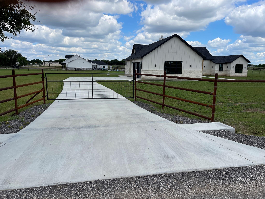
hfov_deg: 67.3
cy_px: 100
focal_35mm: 26
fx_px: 199
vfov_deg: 53.1
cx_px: 132
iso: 50
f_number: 1.6
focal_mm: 5.1
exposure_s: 1/5917
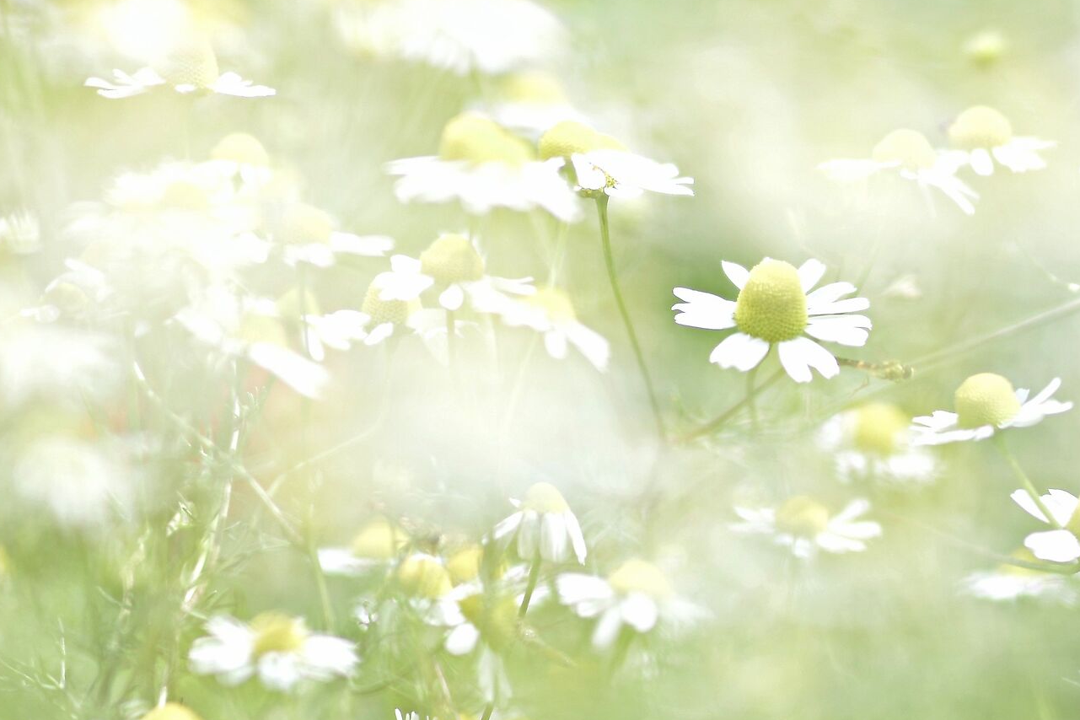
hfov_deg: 8.6
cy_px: 298
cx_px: 746
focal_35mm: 238
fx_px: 7139
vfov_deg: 5.8
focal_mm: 85
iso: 100
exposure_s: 1/2500
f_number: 1.4
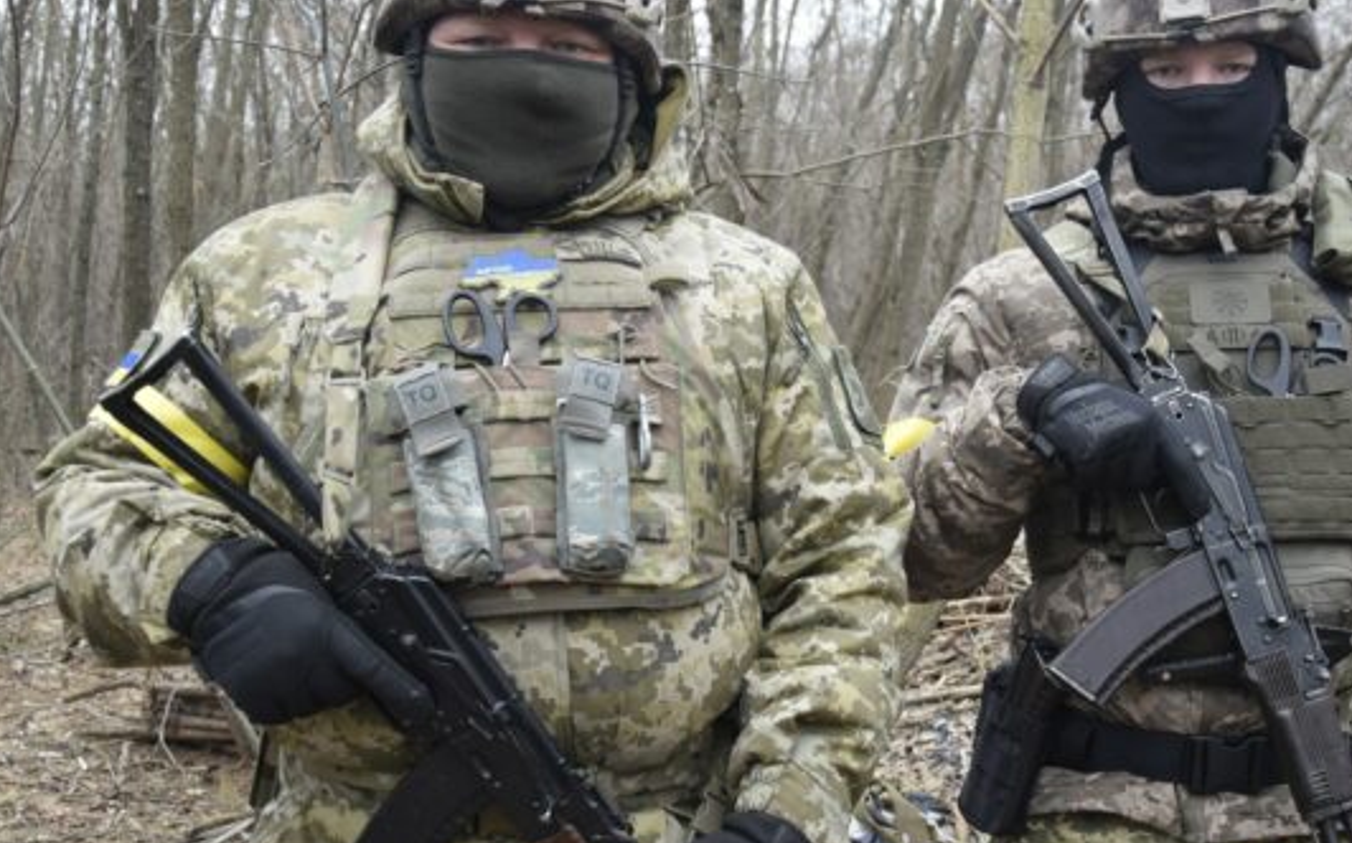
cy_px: 427
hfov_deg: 38.0
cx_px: 841
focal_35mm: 53
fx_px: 1952
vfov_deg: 24.4
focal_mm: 24
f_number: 4.5
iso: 400
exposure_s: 1/80
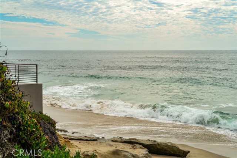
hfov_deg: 38.2
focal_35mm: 52
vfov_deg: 26.0
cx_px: 118
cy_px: 79
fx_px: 342
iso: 500
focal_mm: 52
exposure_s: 1/500
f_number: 11
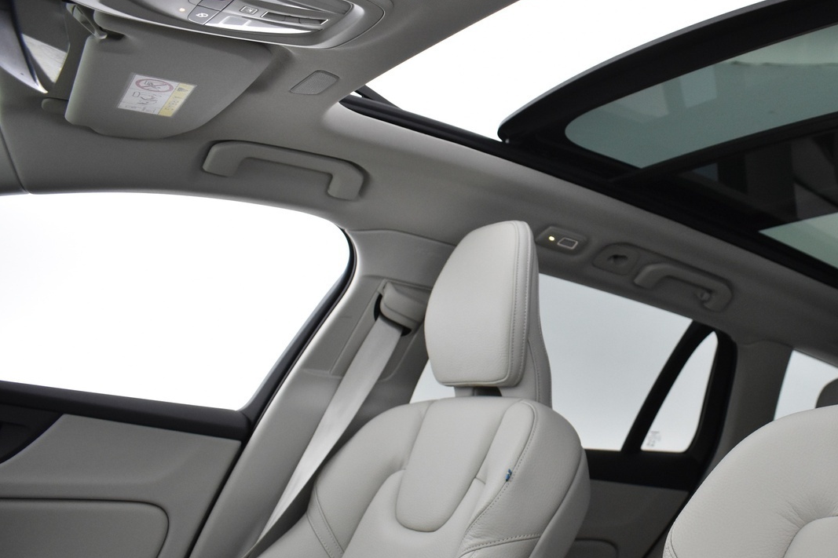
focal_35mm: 41
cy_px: 305
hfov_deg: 45.6
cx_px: 635
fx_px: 954
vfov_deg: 32.6
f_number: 3.5
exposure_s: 1/30
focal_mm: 18
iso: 1100
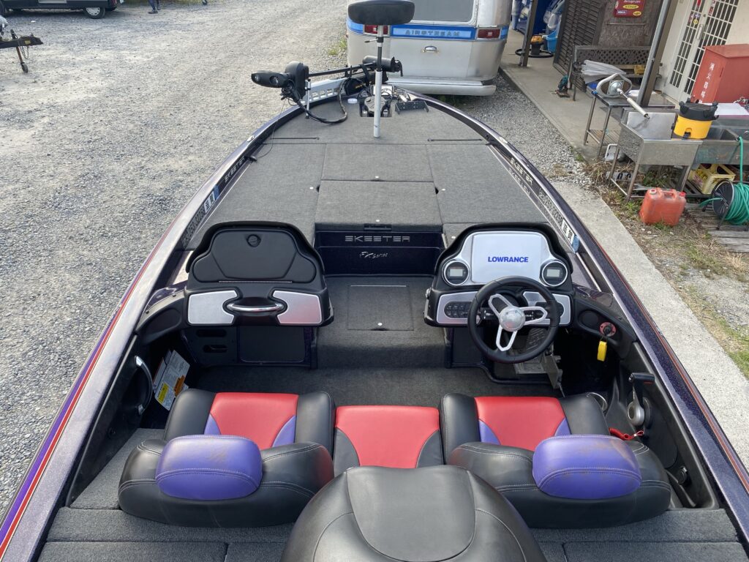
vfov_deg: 53.1
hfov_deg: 67.3
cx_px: 374
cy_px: 281
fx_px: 563
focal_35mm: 26
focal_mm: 4.25
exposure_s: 1/144
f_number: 1.8
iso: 32
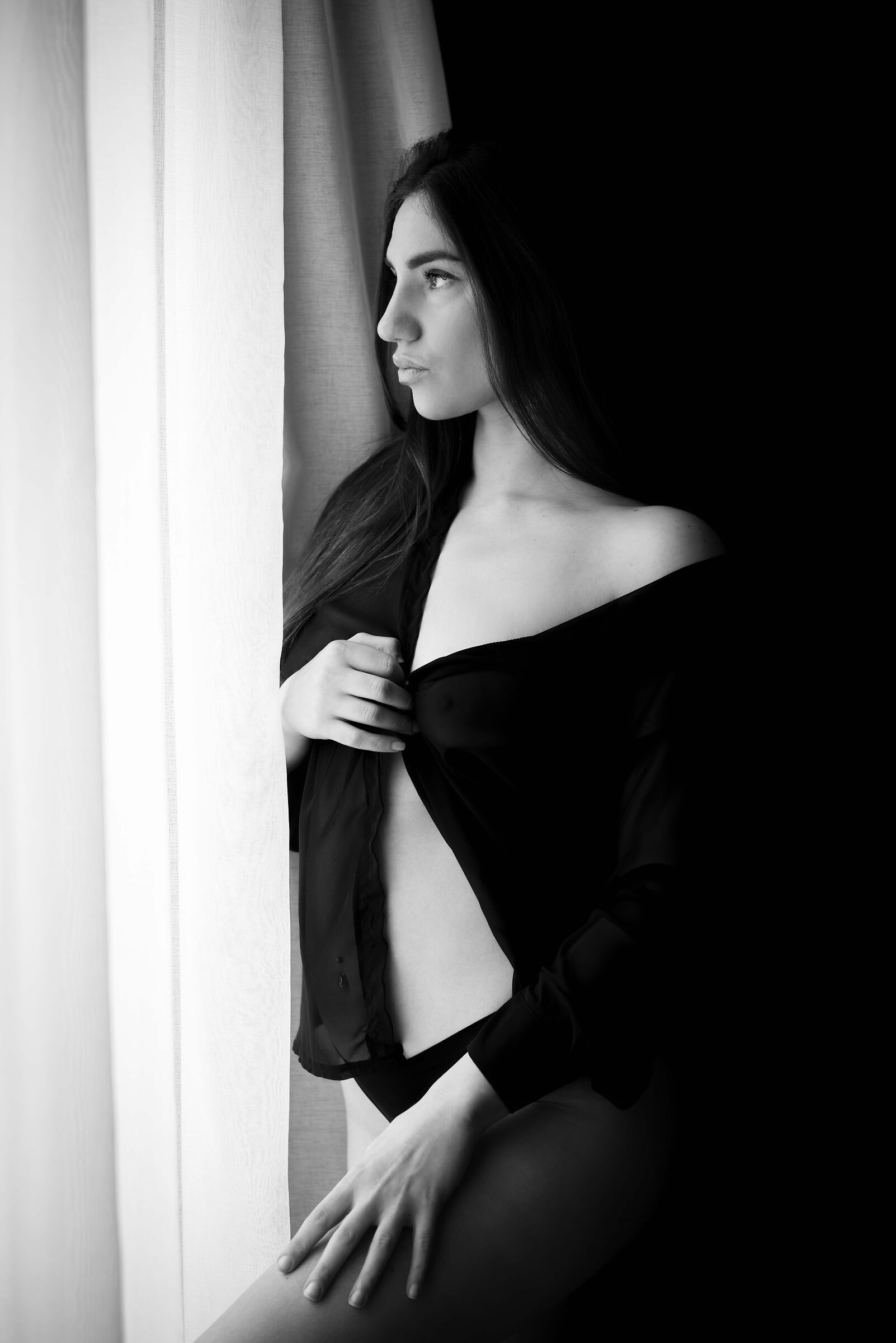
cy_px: 672
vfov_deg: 28.8
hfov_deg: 19.5
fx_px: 2611
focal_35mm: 70
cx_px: 448
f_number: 3.2
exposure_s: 1/125
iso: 1000
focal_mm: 70
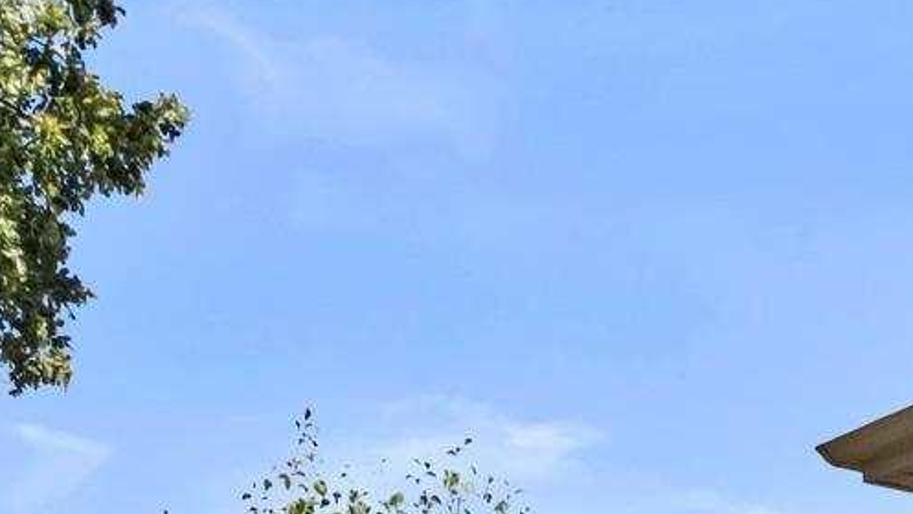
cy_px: 1018
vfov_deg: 13.3
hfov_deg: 26.7
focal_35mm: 79
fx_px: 1913
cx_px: 586
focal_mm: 10
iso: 400
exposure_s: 1/250
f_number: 8
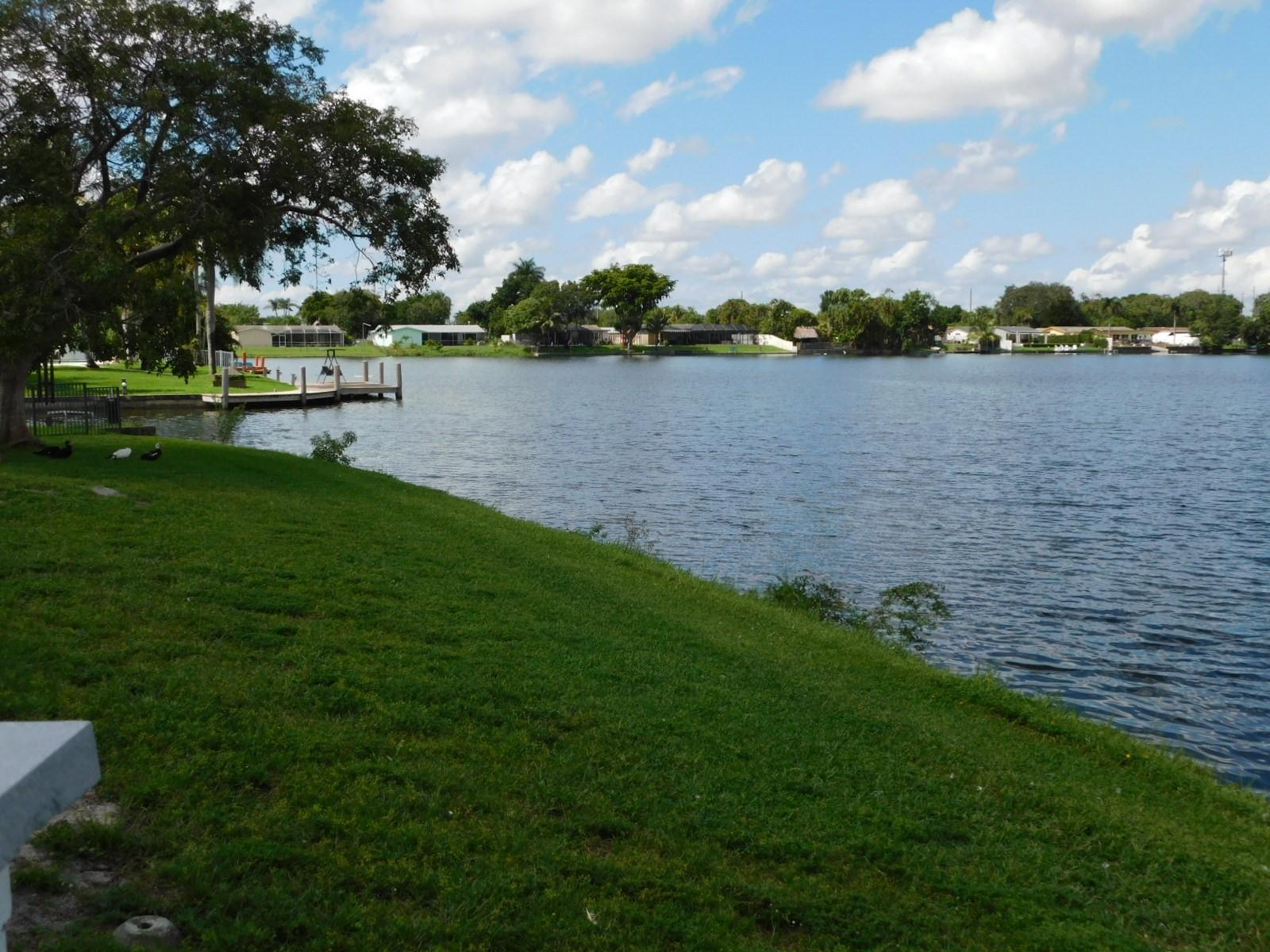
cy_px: 476
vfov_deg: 39.7
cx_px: 635
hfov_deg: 51.4
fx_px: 1321
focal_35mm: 36
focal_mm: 6.3
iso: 125
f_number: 3.5
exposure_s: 1/1250
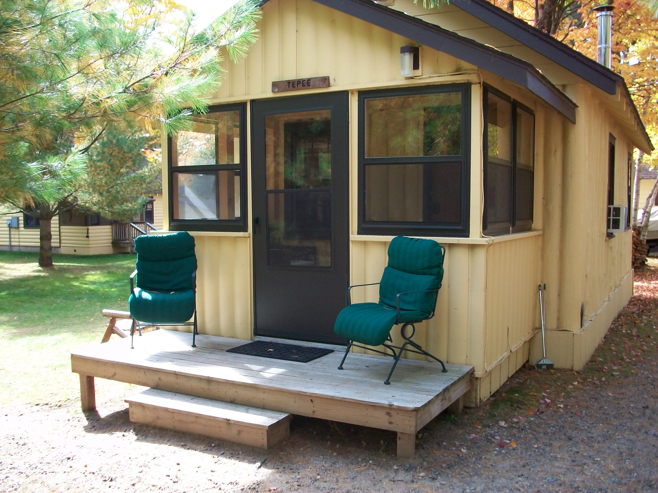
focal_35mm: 34
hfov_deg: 54.0
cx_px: 329
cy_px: 246
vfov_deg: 41.8
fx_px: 646
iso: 80
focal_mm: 5.7
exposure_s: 1/125
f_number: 2.8
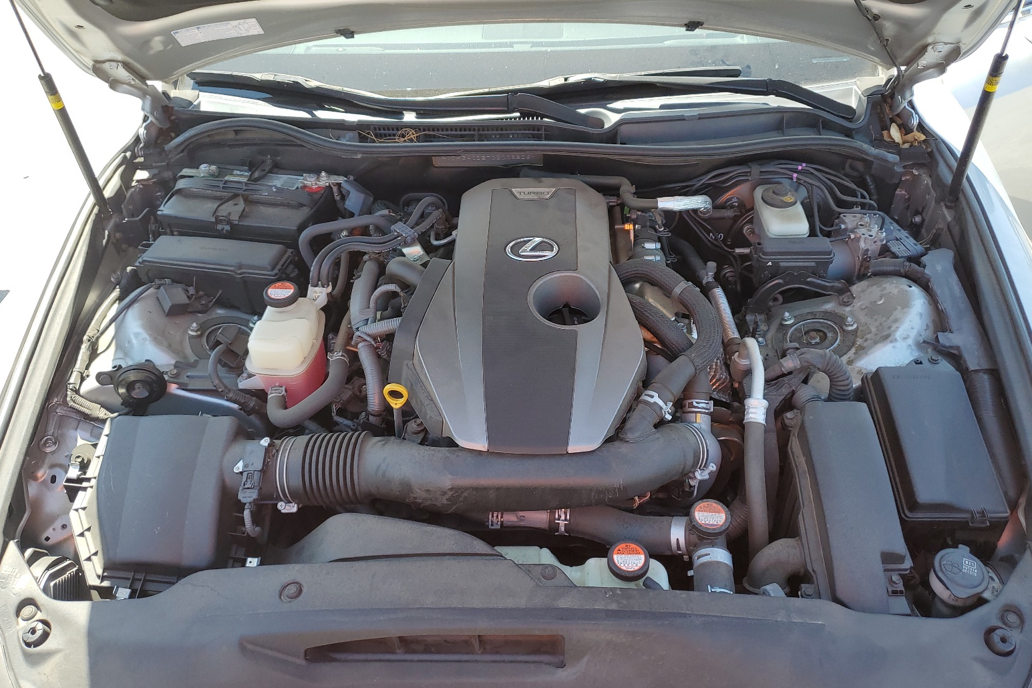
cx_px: 531
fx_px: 803
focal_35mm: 28
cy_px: 307
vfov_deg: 46.3
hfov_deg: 65.5
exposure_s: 1/556
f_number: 1.5
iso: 50
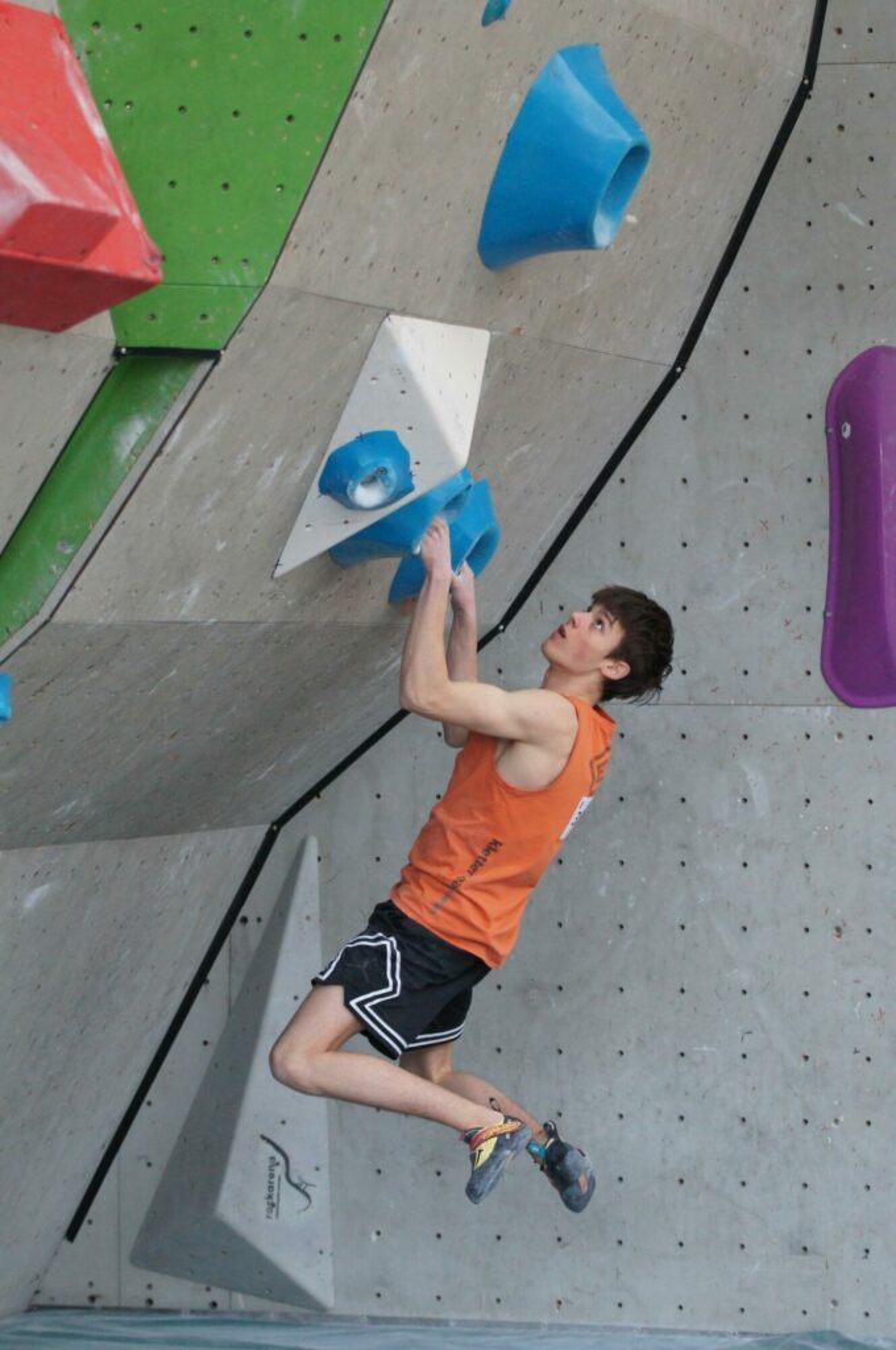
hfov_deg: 10.1
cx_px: 448
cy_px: 675
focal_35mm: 135
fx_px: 5053
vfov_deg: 15.2
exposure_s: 1/640
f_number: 2.8
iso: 1600
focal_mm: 90
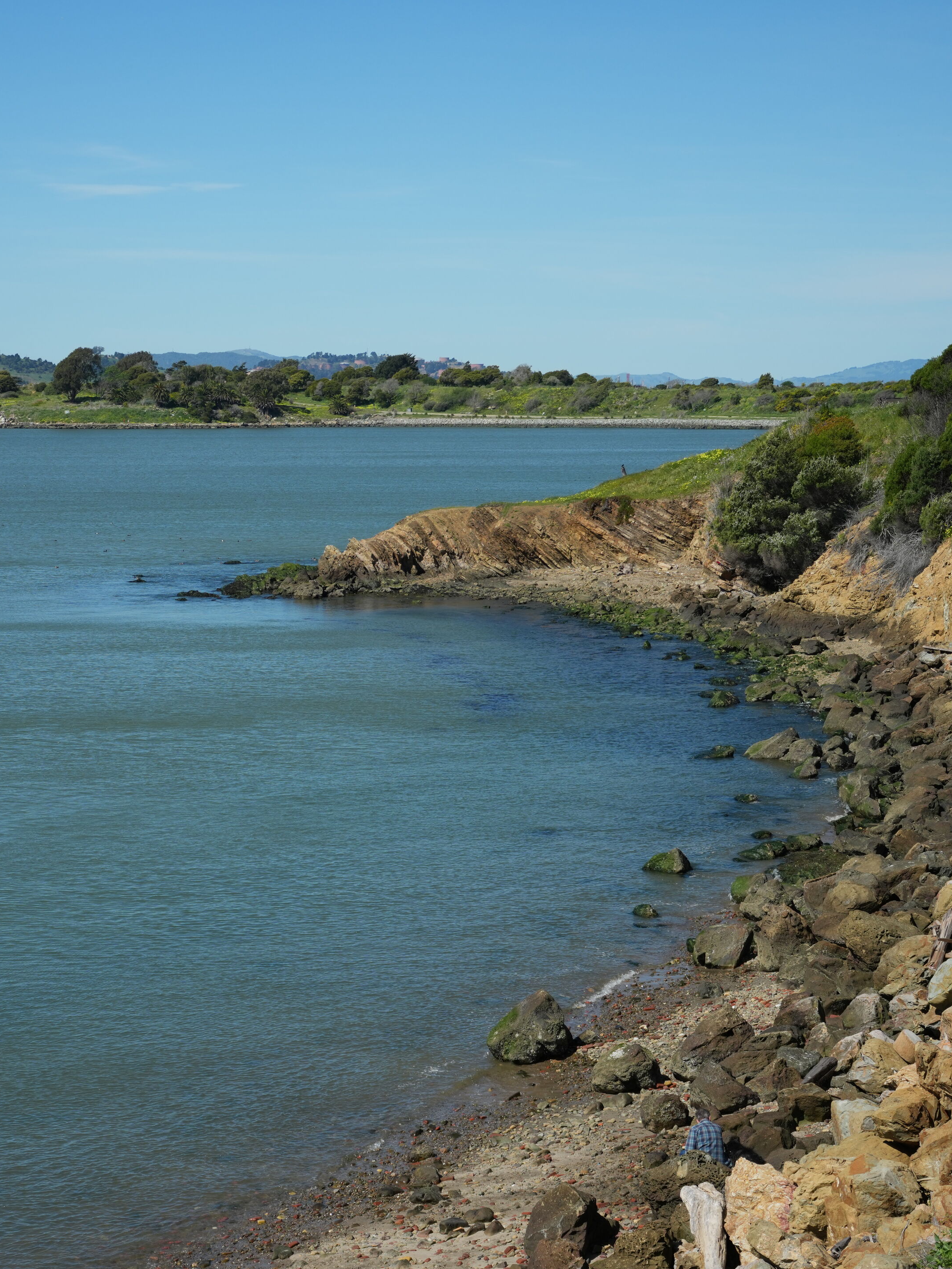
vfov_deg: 24.1
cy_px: 635
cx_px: 292
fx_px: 2970
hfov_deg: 18.1
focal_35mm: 81
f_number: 5.6
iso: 250
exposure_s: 1/2000
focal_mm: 56
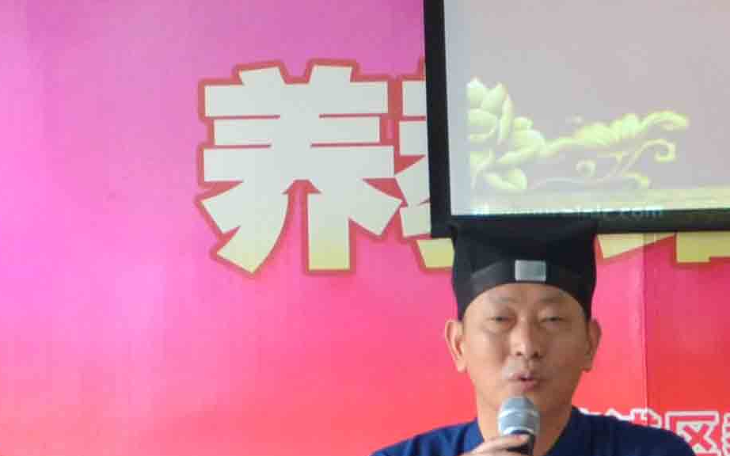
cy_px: 506
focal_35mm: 310
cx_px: 964
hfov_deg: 6.7
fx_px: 6167
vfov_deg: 4.2
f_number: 4.5
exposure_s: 1/50
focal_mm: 38
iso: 800
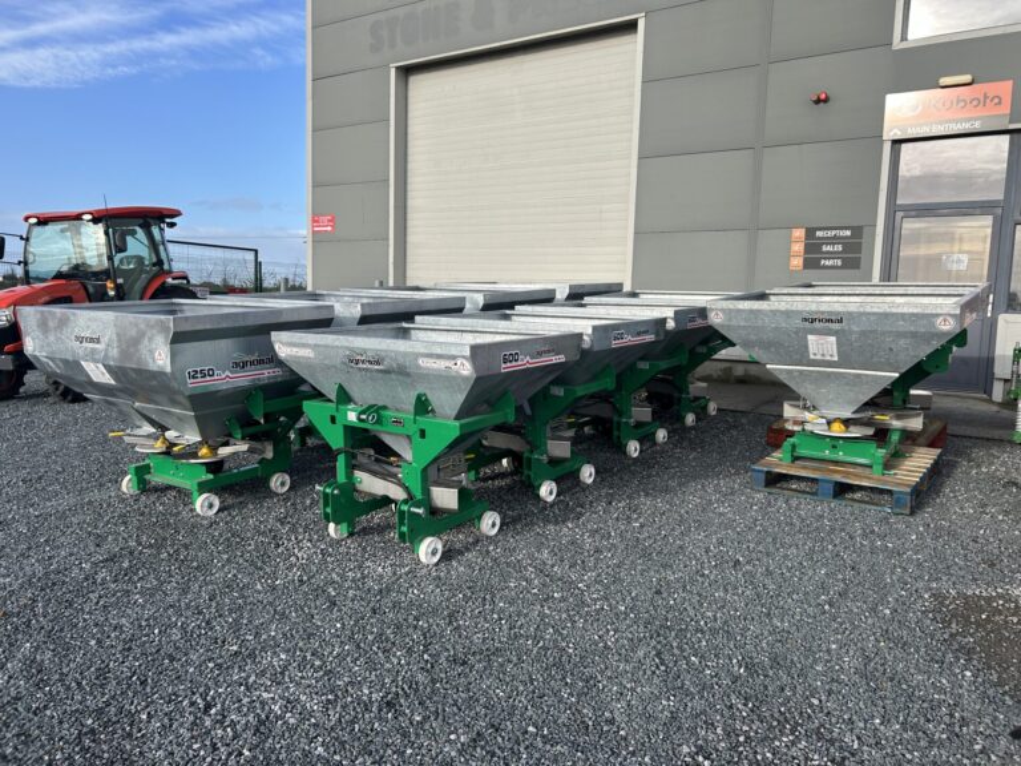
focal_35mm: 26
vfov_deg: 53.1
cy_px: 383
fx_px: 767
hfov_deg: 67.3
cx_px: 510
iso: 50
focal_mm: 5.7
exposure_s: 1/1669
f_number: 1.5
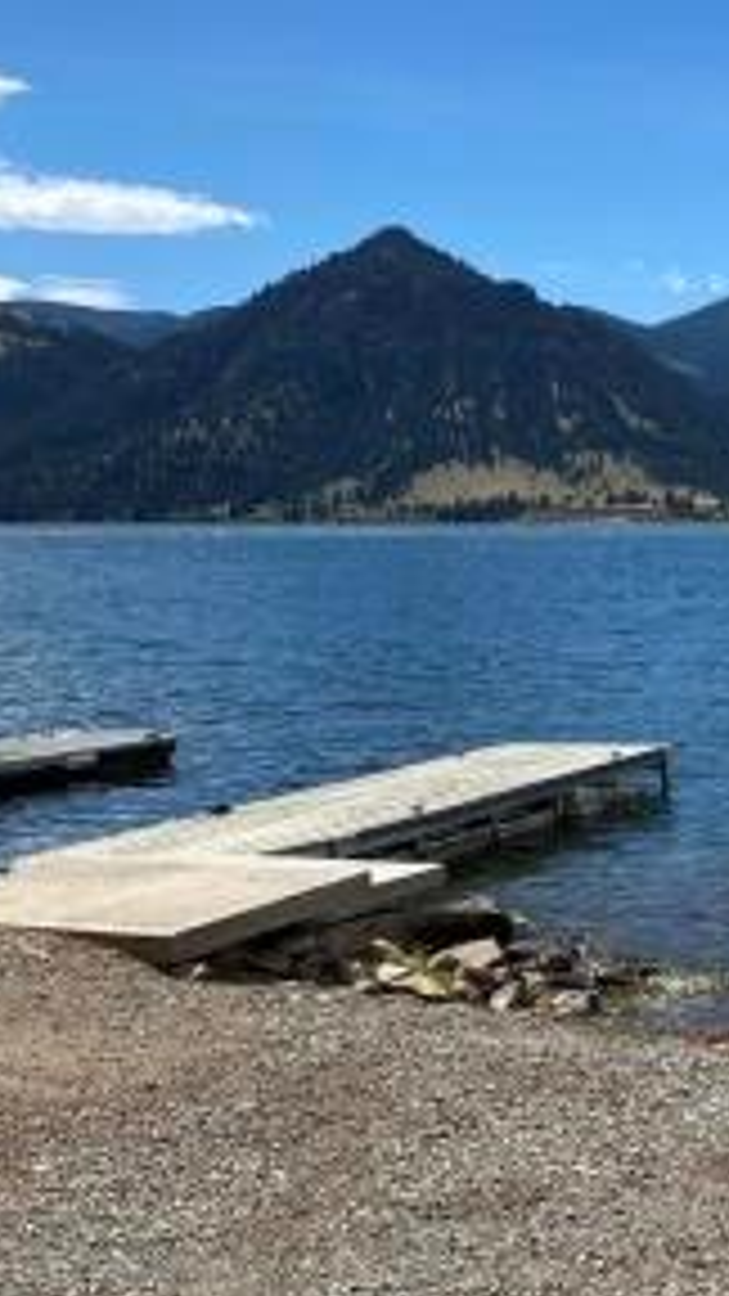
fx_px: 2028
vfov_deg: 35.2
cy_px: 832
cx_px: 900
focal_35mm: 59
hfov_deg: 19.1
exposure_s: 1/3610
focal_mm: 4.25
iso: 32
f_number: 1.8
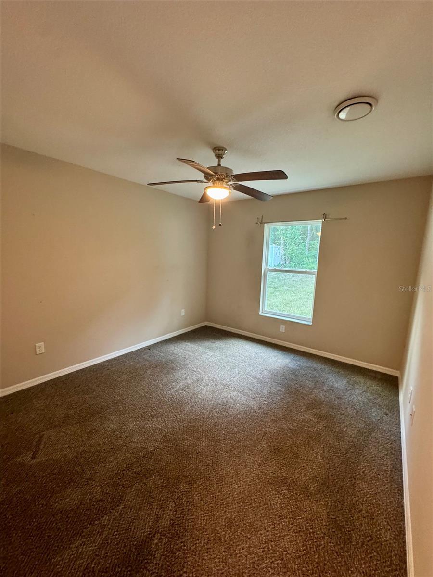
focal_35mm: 14
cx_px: 216
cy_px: 288
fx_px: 233
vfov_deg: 102.1
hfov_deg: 85.7
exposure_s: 1/60
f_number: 2.2
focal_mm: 2.22
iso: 400
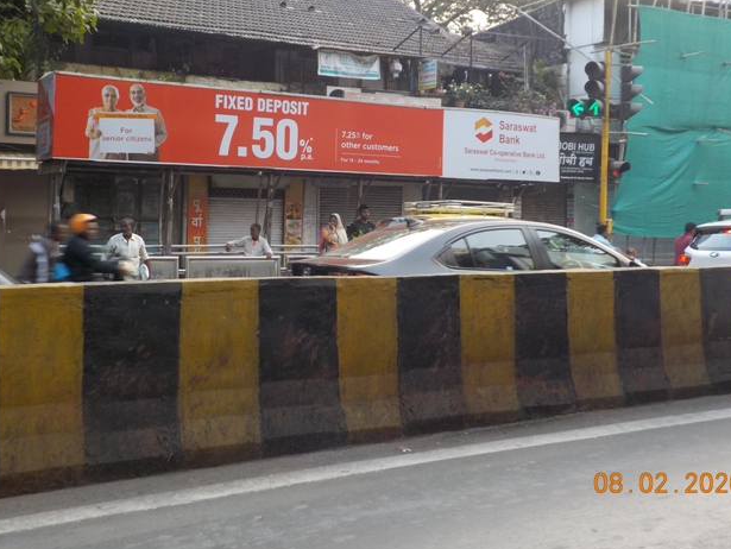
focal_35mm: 39
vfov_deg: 36.6
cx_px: 309
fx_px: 824
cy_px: 200
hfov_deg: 47.7
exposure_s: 1/50
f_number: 3.3
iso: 125
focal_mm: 4.1
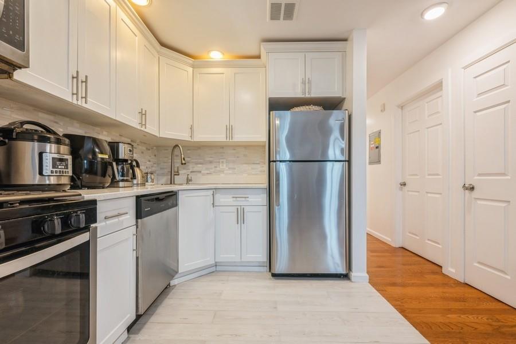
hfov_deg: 100.4
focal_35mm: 15
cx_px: 258
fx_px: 215
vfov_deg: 77.3
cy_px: 172
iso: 400
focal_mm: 15
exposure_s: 1/6
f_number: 11
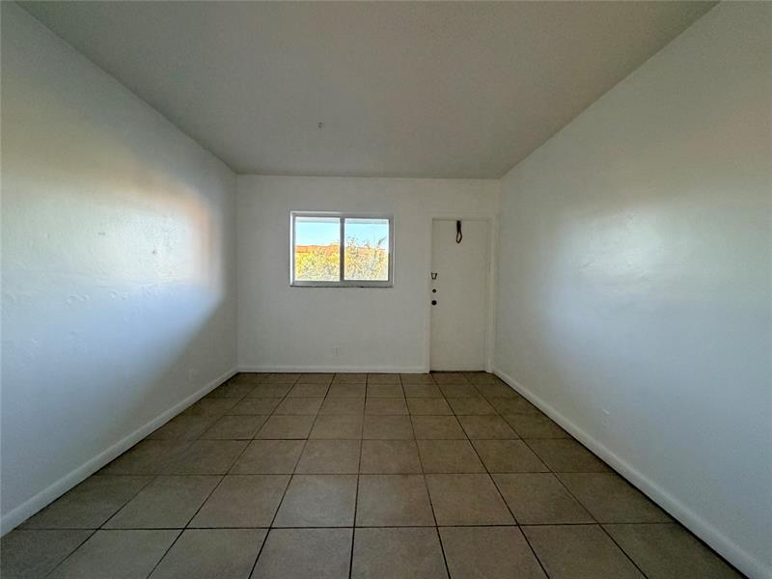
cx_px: 386
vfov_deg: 85.7
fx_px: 312
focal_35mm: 14
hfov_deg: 102.1
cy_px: 290
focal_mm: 2.22
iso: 500
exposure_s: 1/60
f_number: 2.2
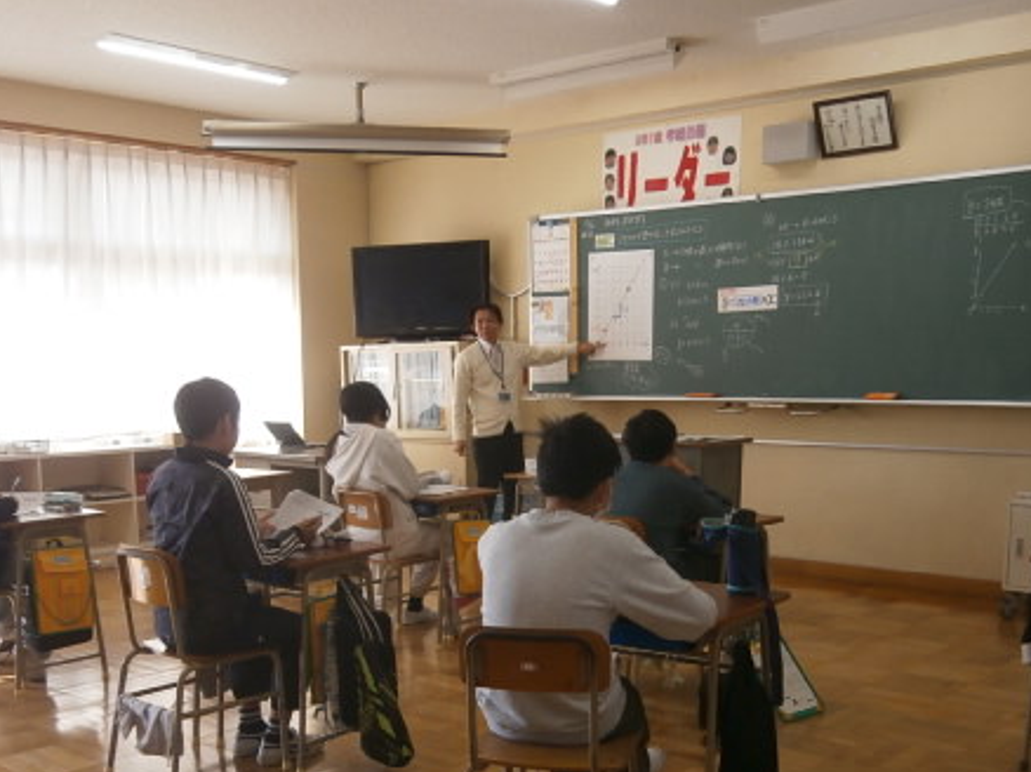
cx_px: 478
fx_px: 1131
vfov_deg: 37.0
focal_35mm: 38
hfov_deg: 49.0
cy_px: 560
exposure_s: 1/60
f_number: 2.8
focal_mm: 4.7
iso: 80
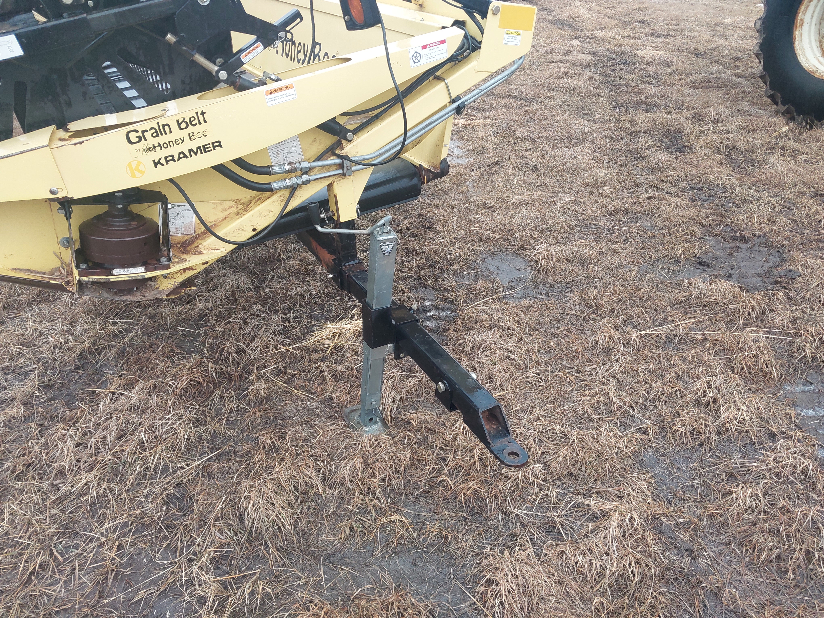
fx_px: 643
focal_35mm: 27
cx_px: 412
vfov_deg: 51.4
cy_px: 309
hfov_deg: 65.3
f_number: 1.8
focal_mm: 4
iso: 50
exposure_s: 1/60
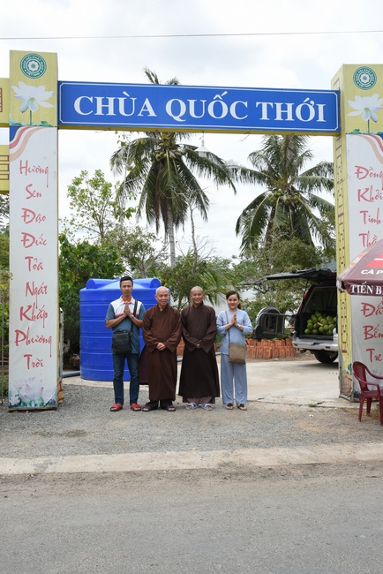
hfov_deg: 35.1
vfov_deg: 50.7
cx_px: 192
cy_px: 287
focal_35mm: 38
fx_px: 606
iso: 200
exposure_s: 1/100
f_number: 13
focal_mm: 38
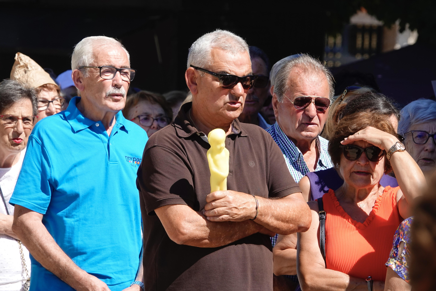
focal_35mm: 424
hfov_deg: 4.9
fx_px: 5134
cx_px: 218
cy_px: 146
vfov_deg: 3.2
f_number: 5.6
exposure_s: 1/250
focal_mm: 155.41
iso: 100
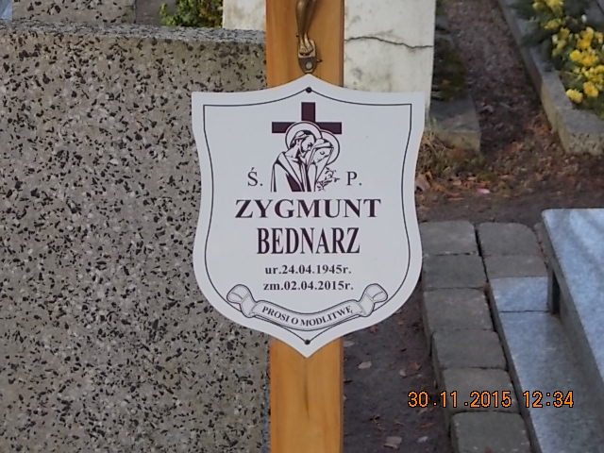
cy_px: 226
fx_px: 2268
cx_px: 302
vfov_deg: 11.4
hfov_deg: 15.2
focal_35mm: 130
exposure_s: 1/60
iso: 125
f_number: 6.5
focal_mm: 23
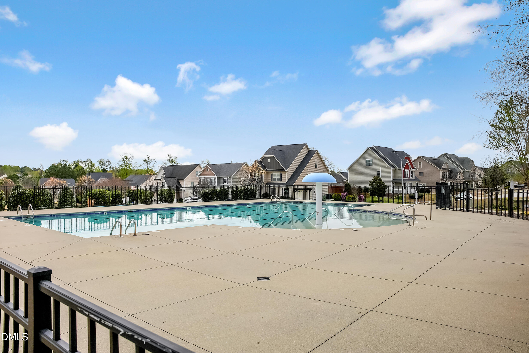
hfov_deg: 73.7
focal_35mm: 24
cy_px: 176
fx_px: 353
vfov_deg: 53.2
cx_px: 264
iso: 250
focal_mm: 24
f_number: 8
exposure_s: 1/1000
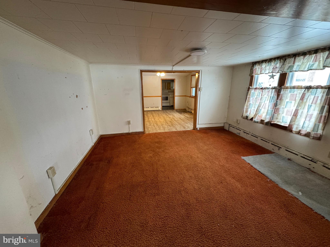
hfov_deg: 102.1
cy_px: 124
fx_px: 133
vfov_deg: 85.7
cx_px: 165
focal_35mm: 14
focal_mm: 2.22
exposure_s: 1/60
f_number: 2.2
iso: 640
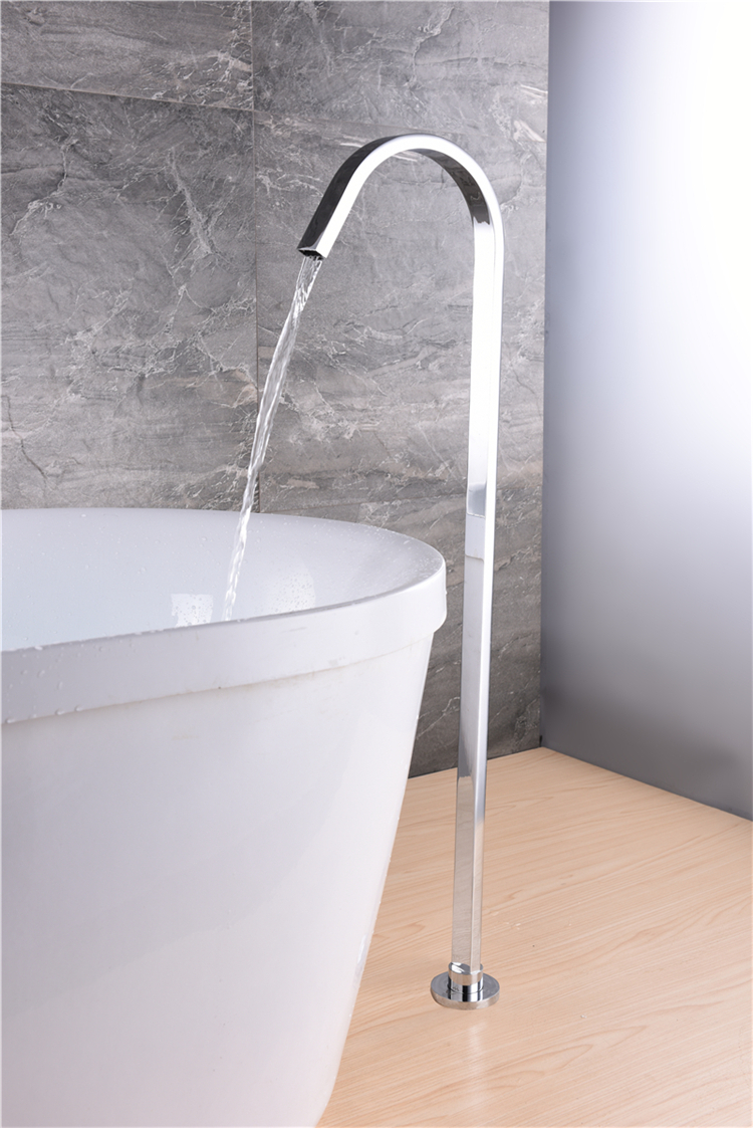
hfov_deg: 31.9
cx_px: 376
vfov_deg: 46.4
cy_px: 564
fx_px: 1316
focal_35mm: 42
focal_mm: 42
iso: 64
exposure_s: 1/160
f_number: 9
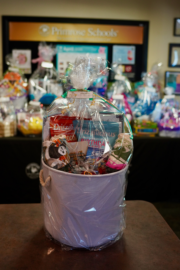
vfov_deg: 54.4
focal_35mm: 35
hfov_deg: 37.9
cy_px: 135
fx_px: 262
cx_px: 90
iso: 1600
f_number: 2
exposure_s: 1/160
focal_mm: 35
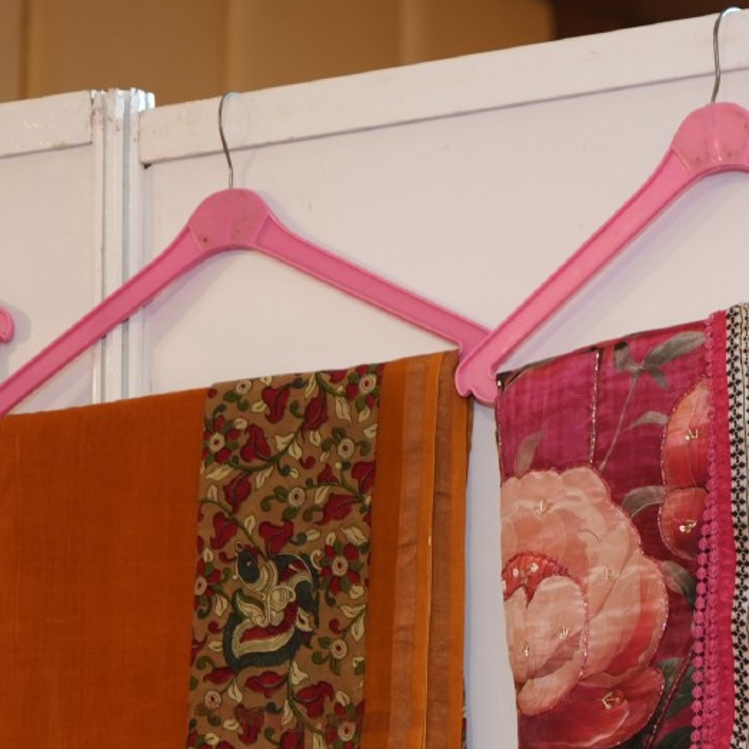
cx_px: 1023
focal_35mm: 162
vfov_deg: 10.7
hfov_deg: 10.5
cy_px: 650
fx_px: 3966
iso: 640
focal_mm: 52
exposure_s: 1/160
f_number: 5
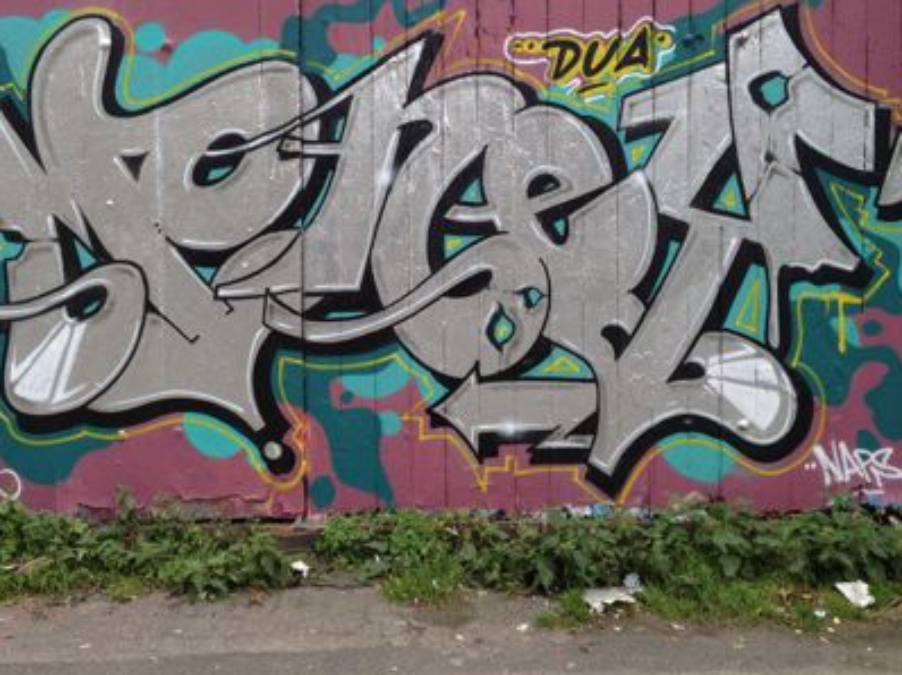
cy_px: 275
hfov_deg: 42.9
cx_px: 383
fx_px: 1146
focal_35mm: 44
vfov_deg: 32.8
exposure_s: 1/235
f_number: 2.4
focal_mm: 4.28
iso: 64
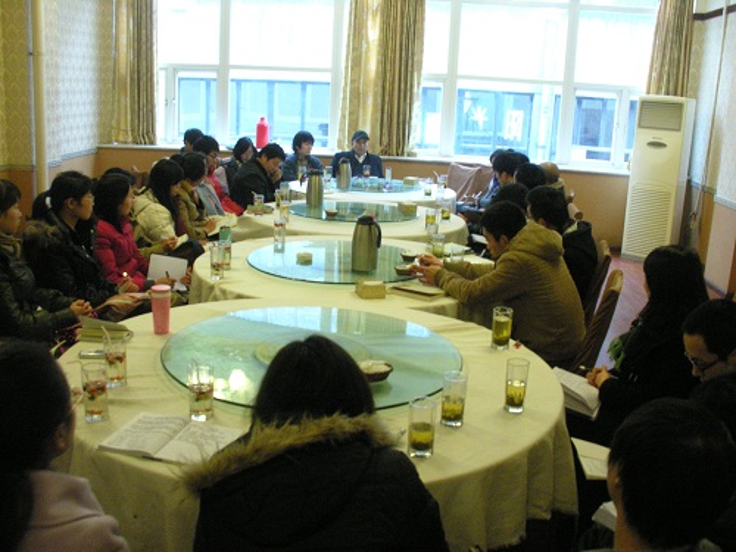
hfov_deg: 52.6
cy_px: 276
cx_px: 368
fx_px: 744
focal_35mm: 35
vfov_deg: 40.7
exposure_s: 1/15
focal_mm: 8.9
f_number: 4.5
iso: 400
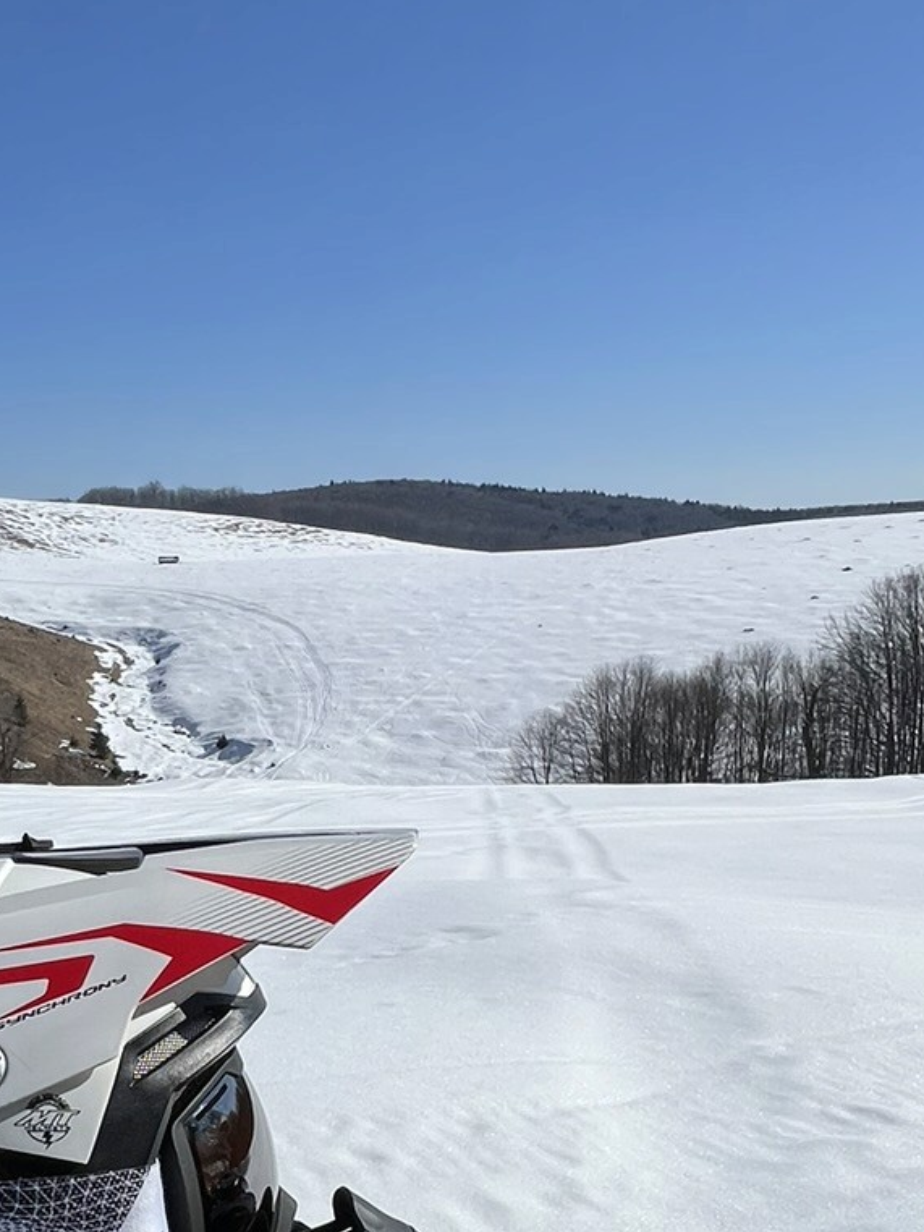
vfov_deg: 50.1
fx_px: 1245
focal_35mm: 35
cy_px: 952
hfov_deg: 38.7
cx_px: 146
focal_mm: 1.57
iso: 40
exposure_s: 1/5236
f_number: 1.8
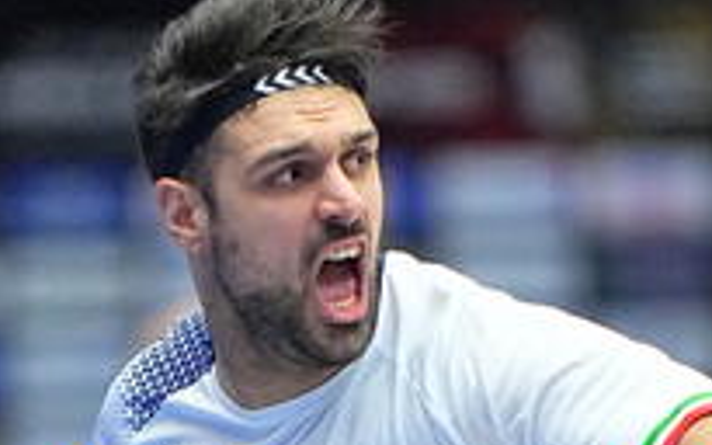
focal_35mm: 896
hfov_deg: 2.3
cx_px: 382
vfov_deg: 1.5
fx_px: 17381
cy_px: 490
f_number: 2.8
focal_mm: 400
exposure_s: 1/1600
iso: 6400
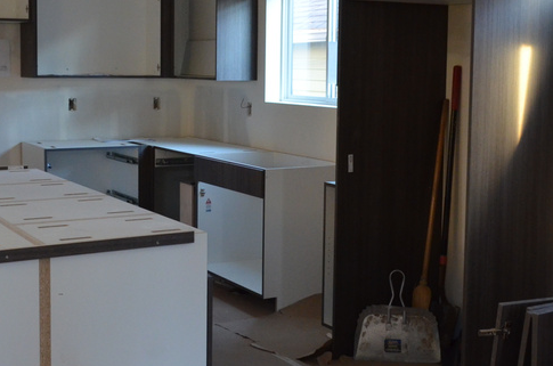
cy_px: 128
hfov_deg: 35.1
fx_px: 874
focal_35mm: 57
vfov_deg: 23.6
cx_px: 244
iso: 1600
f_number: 3.5
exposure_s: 1/60
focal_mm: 18
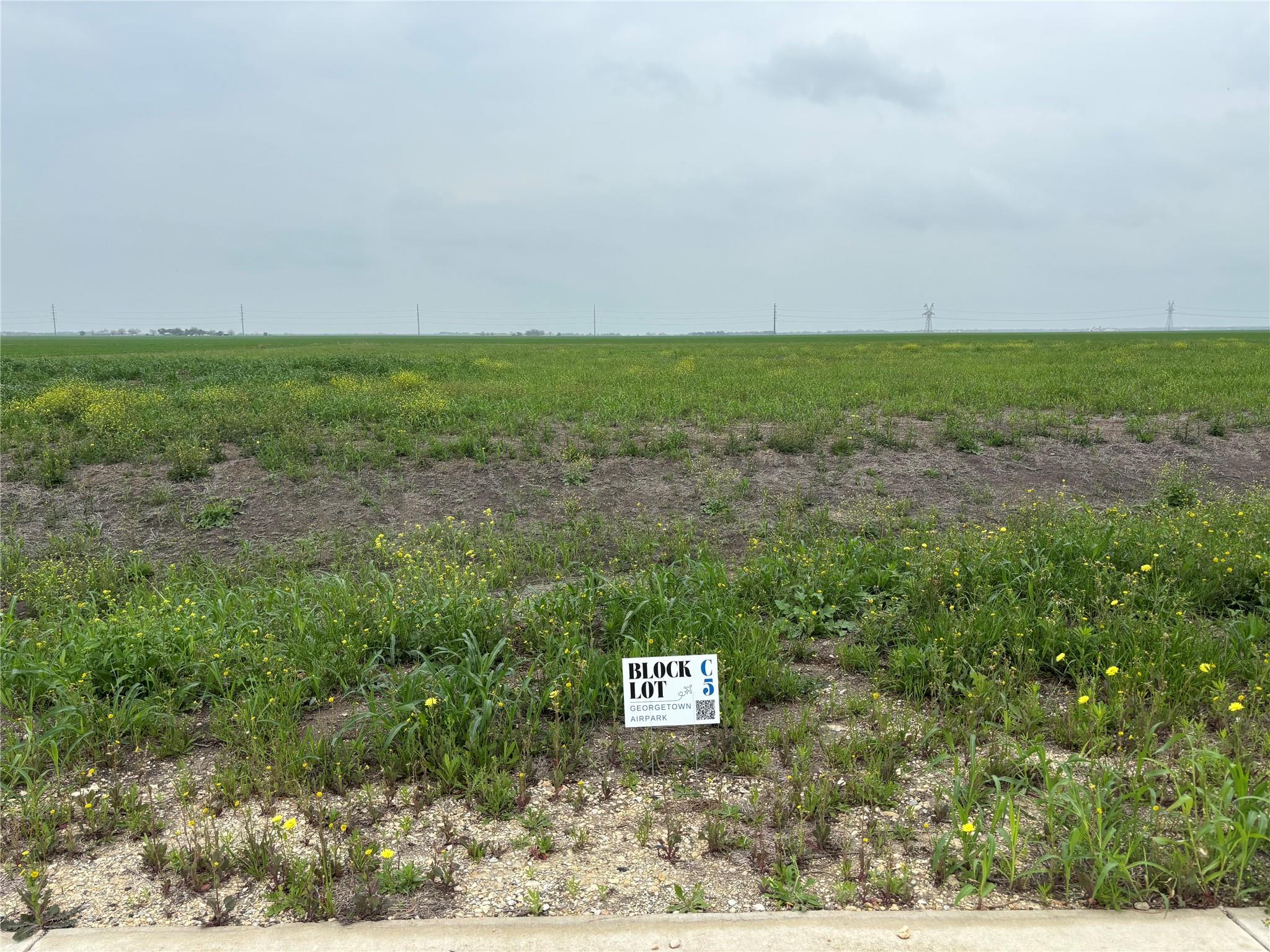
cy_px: 476
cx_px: 635
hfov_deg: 67.3
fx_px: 954
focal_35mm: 26
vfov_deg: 53.1
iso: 50
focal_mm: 5.96
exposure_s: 1/1695
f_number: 1.6
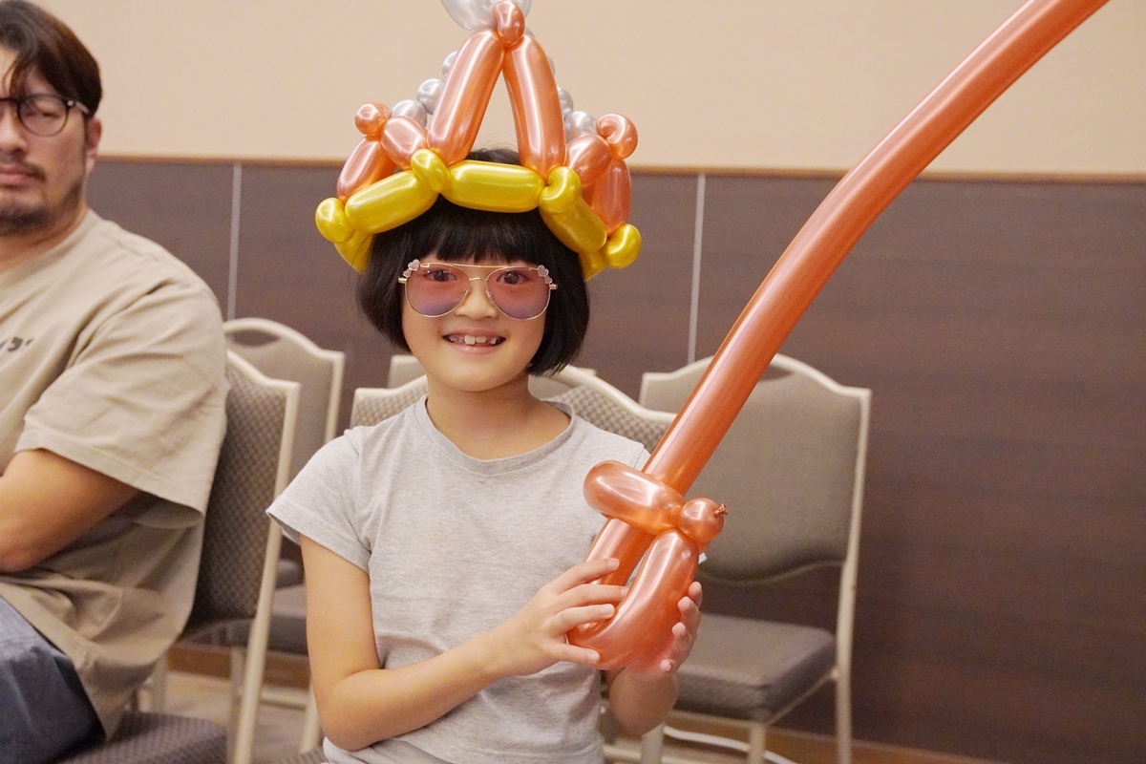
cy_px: 382
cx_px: 573
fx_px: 1576
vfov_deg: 27.3
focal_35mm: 50
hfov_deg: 40.0
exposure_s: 1/160
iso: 6400
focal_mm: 33
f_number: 3.2
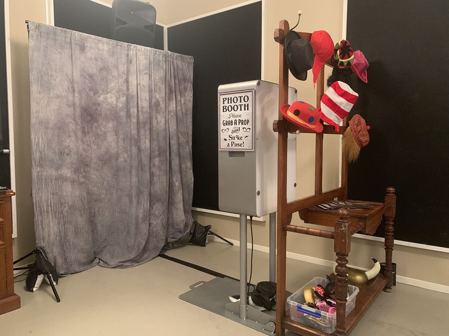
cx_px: 224
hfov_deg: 67.3
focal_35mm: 26
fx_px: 337
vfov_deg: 53.1
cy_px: 168
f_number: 1.8
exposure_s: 1/25
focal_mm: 4.25
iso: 400
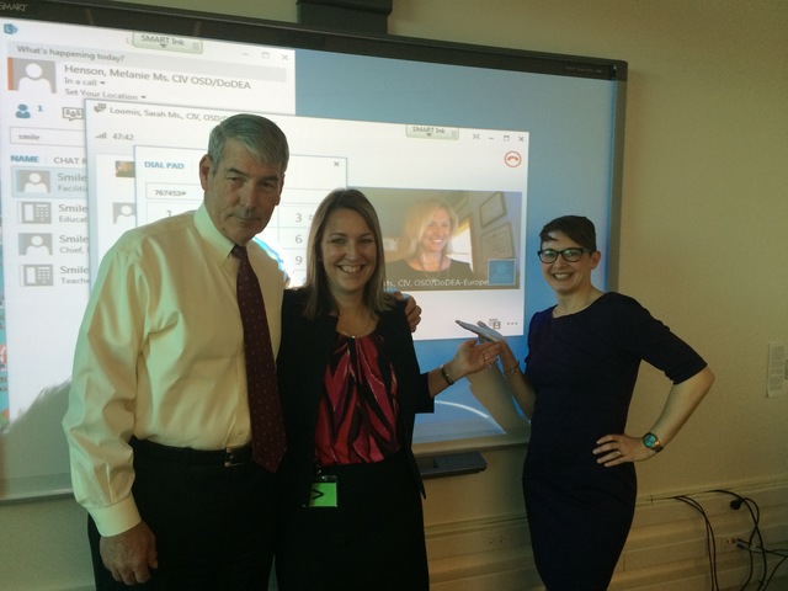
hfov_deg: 61.7
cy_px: 296
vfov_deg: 48.2
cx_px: 394
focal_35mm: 29
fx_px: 660
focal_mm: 4.15
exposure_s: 1/30
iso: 40
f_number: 2.2
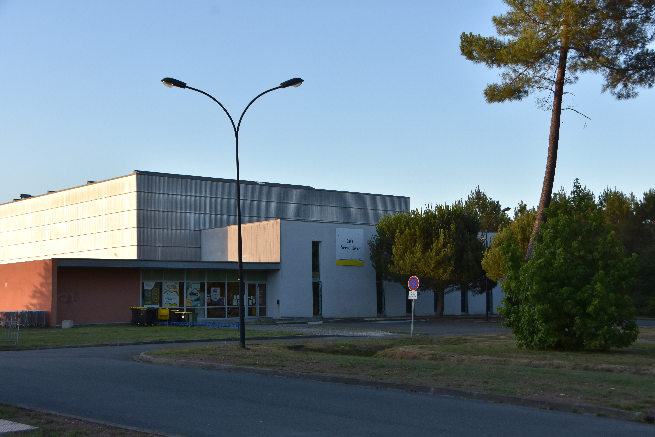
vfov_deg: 28.1
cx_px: 328
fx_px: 873
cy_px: 218
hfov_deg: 41.1
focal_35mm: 48
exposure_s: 1/500
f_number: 8
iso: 640
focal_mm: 32
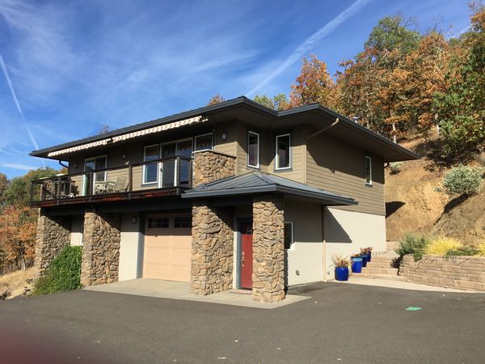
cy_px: 182
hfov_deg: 61.7
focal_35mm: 29
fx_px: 406
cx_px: 242
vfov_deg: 48.2
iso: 25
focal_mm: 4.15
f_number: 2.2
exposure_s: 1/1326
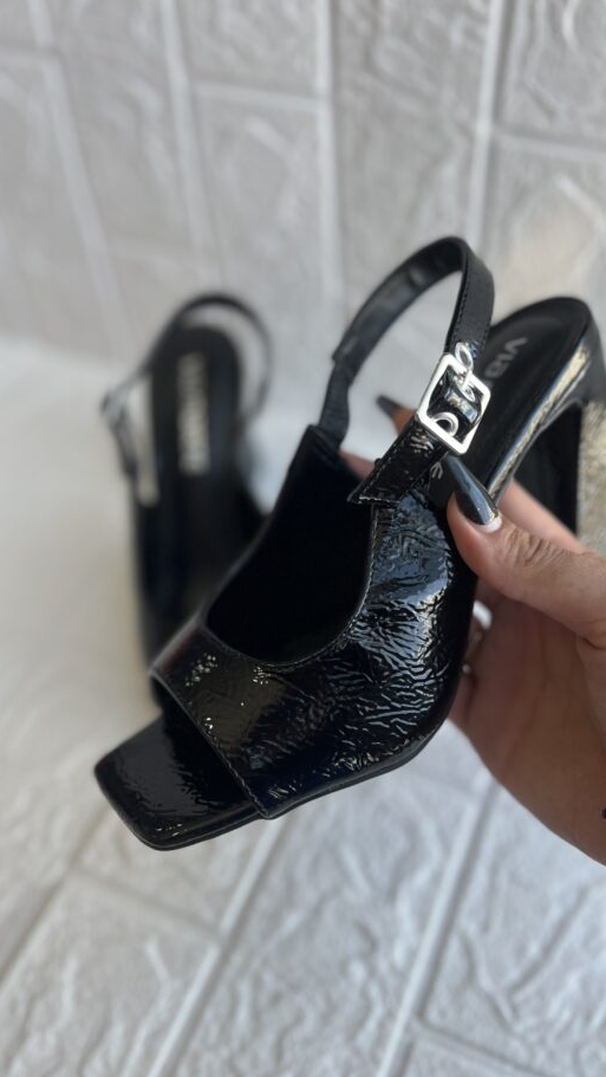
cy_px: 541
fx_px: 828
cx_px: 370
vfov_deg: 66.1
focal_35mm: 29
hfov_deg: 40.0
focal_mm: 5.7
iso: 40
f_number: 1.5
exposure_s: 1/120
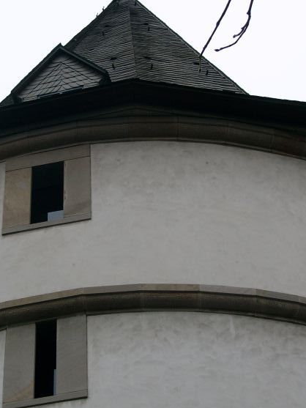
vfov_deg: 17.6
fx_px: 1320
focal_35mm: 112
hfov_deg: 13.2
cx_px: 108
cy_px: 188
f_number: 4
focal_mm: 16.05
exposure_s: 1/108
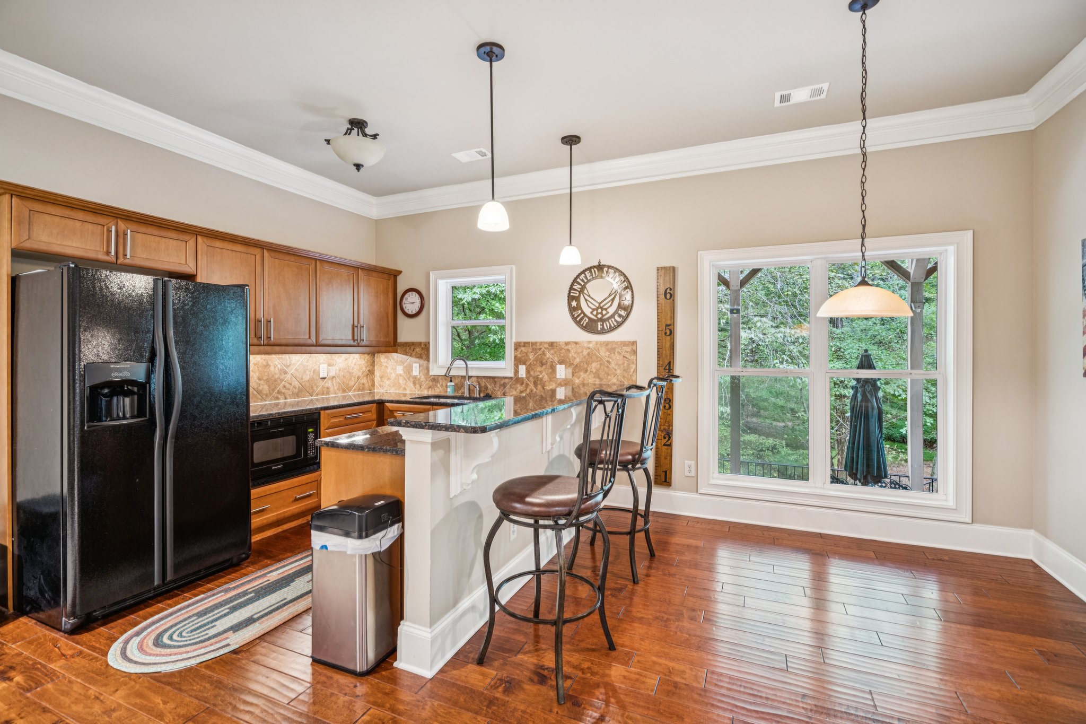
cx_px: 543
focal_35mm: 16
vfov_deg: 73.7
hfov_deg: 96.7
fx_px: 483
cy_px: 362
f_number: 5.6
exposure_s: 1/10
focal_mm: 16
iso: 400
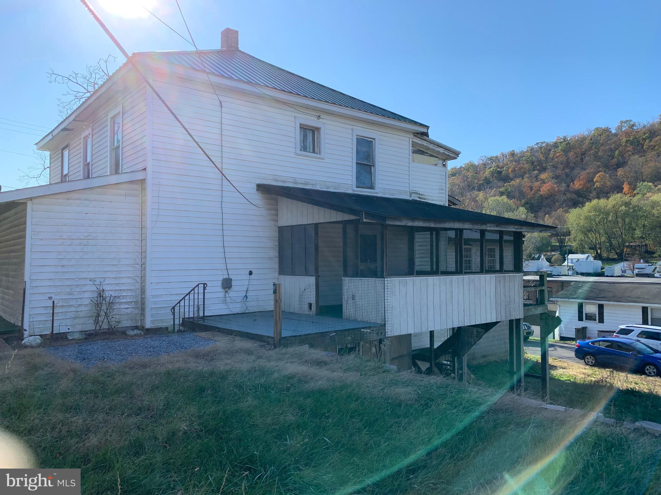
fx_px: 496
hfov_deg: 67.3
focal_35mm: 26
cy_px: 248
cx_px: 330
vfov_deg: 53.1
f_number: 1.8
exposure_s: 1/1332
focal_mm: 4.25
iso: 25
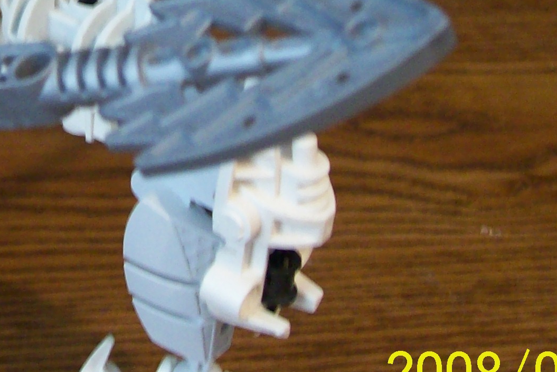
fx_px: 1563
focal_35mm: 101
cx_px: 36
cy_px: -80
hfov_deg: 19.8
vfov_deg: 13.2
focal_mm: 6
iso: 160
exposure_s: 1/11.9
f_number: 2.7
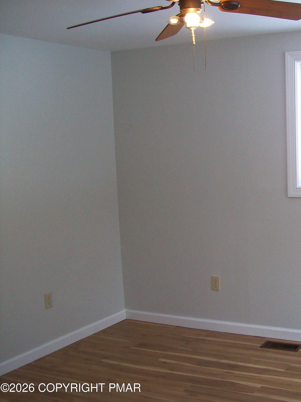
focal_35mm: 49
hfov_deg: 28.5
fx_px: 568
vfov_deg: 38.9
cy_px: 201
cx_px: 273
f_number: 2.7
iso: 126
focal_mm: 6
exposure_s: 1/64
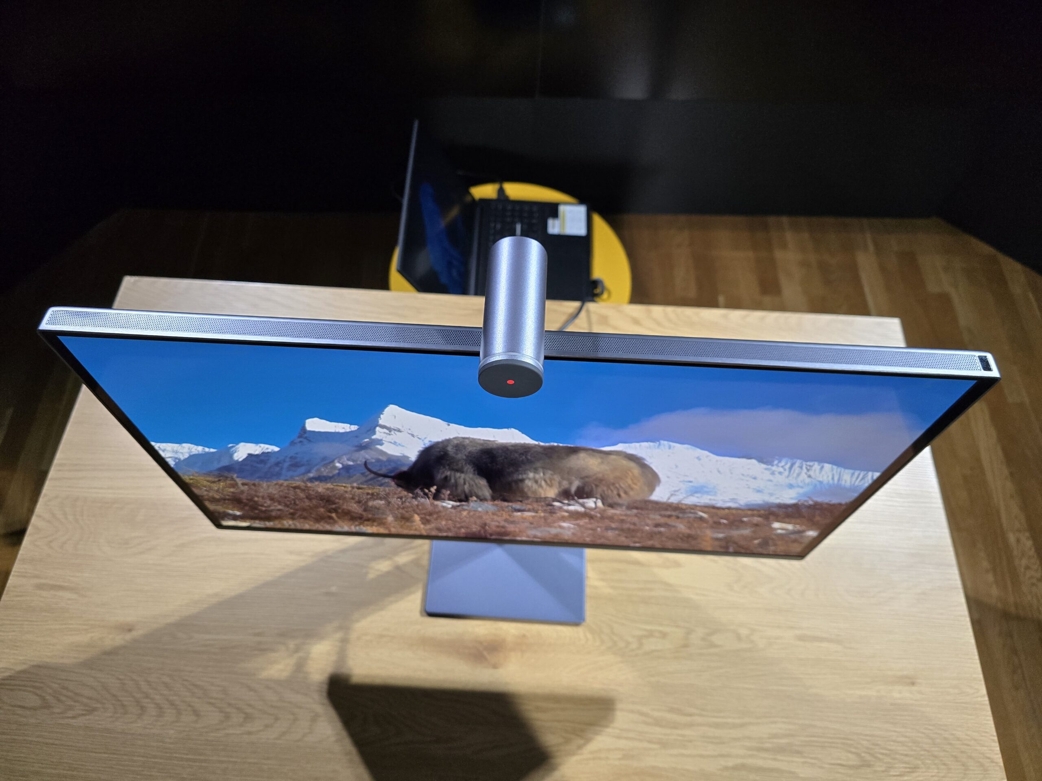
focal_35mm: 23
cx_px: 521
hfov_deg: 73.9
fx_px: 692
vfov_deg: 58.9
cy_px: 390
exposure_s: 1/180
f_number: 1.7
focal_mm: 6.3
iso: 200
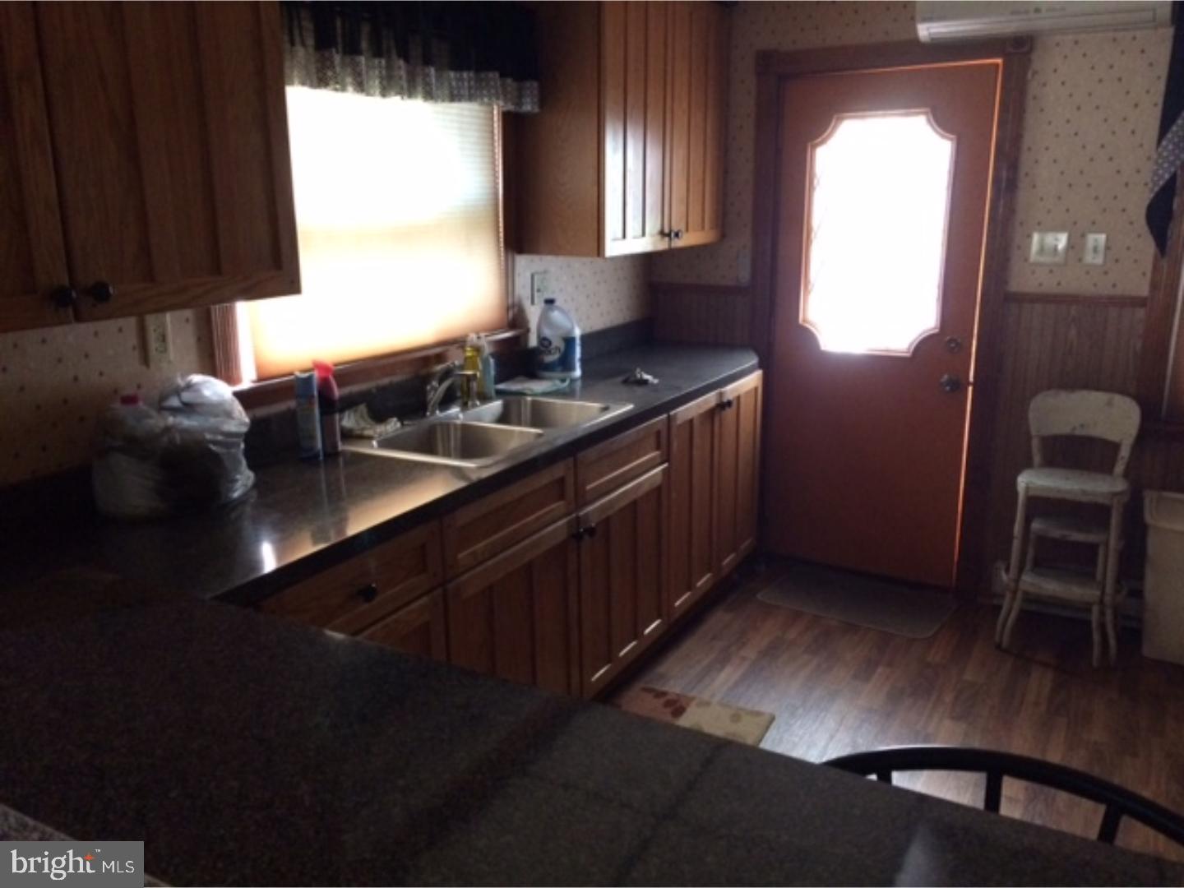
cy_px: 444
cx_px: 592
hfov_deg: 61.7
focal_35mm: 29
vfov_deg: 48.2
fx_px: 992
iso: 320
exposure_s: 1/24
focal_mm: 4.15
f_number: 2.2
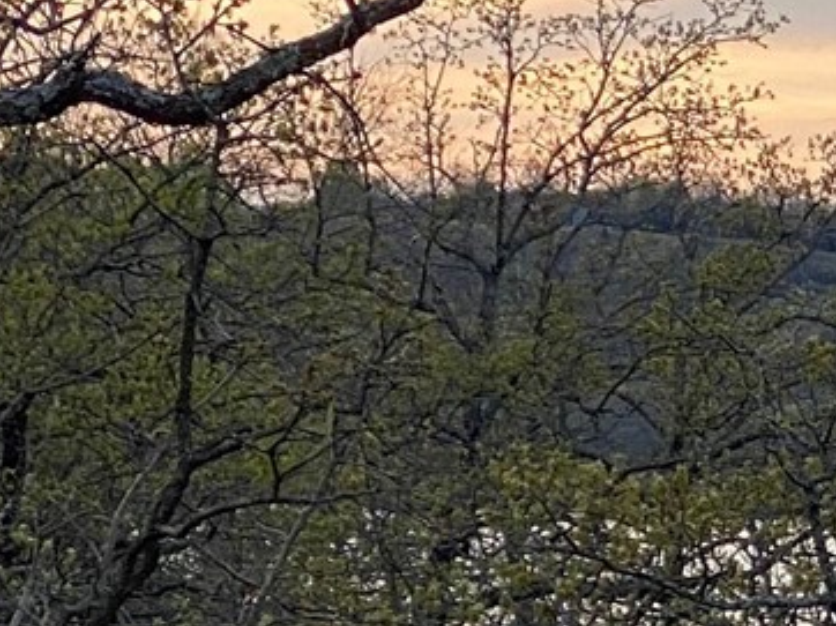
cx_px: 2074
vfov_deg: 5.3
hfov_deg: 6.8
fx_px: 6661
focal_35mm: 276
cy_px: 1203
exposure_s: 1/175
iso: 20
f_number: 2
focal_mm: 6
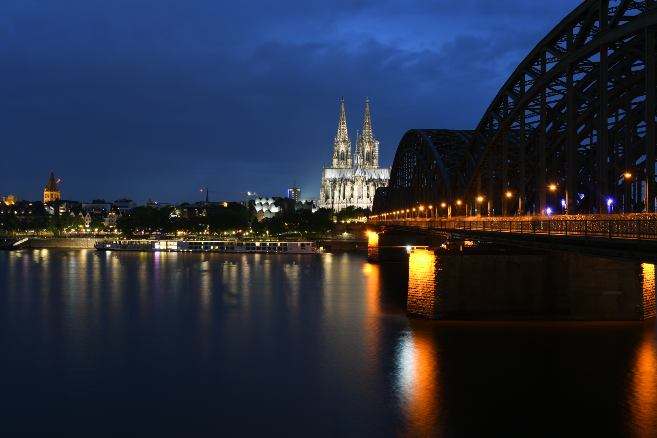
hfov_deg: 53.1
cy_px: 219
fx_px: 657
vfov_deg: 36.9
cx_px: 328
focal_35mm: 36
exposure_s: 25
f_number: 9
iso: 100
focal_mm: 24
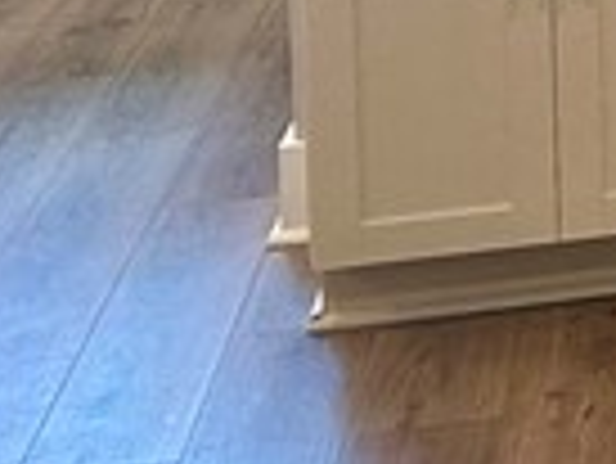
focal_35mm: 194
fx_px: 3455
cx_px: 2266
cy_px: -676
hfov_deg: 7.7
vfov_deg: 7.2
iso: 125
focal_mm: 5.7
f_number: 1.5
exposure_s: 1/120
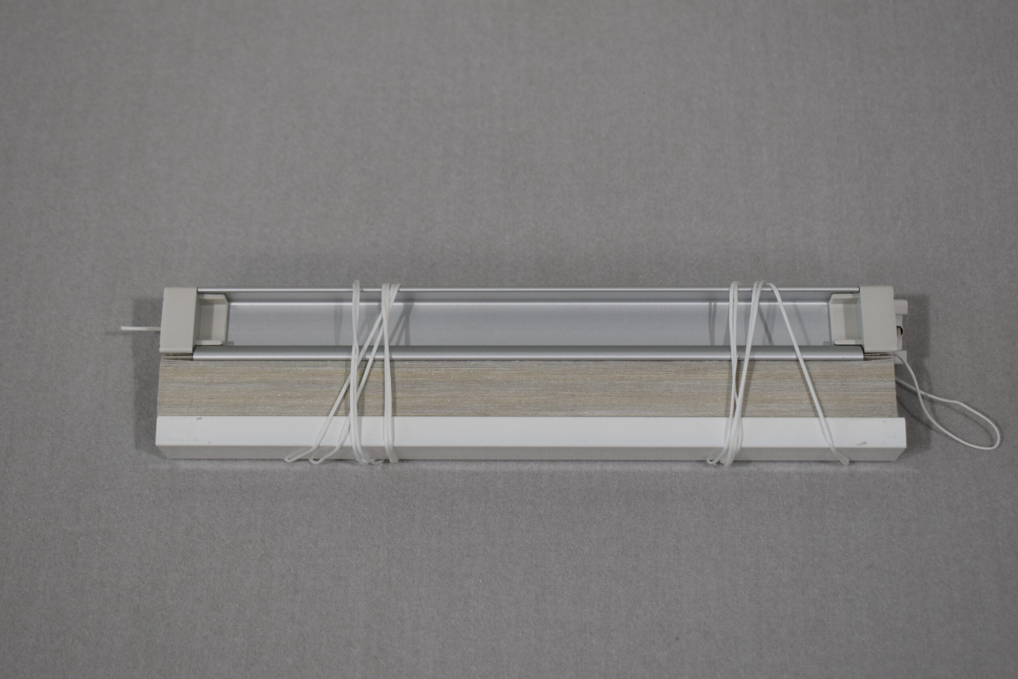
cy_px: 340
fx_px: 1781
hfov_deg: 31.9
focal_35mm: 63
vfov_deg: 21.6
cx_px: 509
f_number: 5.6
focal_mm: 42
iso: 280
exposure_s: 1/125
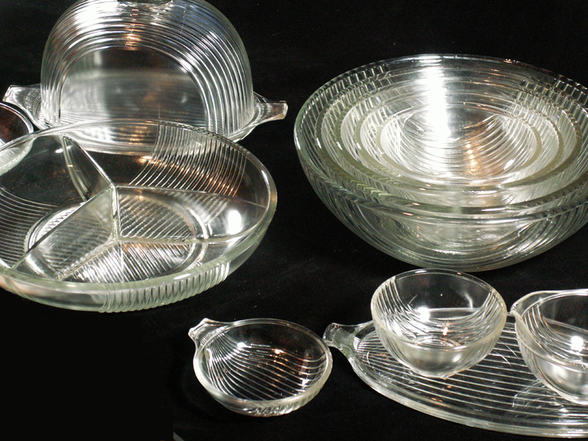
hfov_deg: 25.7
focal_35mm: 76
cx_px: 294
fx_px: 1291
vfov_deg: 19.4
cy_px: 218
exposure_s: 1/20
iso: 160
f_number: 3.2
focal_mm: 12.46
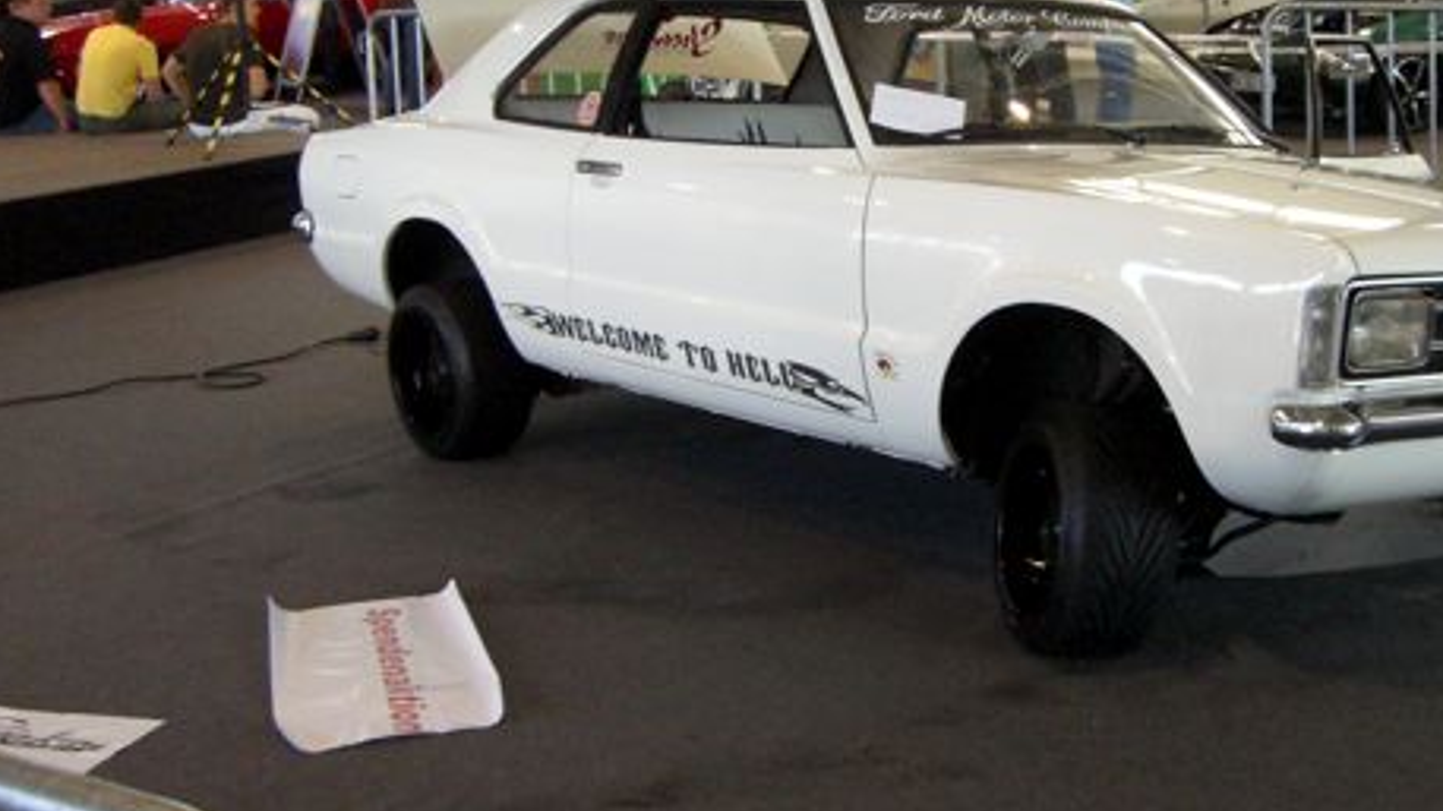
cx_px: 995
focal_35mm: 58
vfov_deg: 20.7
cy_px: 382
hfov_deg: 35.6
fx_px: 2219
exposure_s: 1/80
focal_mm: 6.2
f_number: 2.7
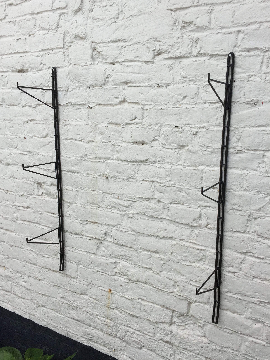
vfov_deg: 60.0
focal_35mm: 30
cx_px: 134
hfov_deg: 46.8
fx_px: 312
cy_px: 176
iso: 32
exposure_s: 1/706
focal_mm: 4.15
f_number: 2.2
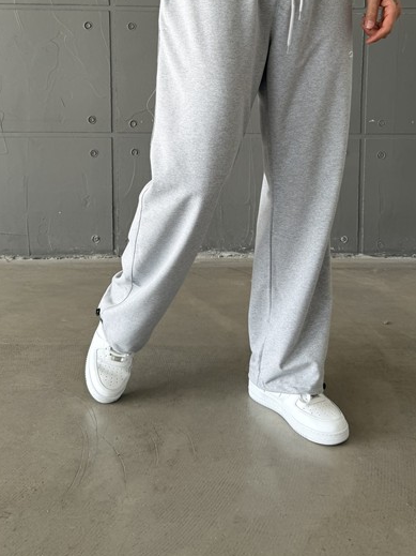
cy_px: 141
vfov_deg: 48.3
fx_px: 593
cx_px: 231
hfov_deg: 38.6
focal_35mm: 37
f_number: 1.78
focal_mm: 6.76
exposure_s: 1/304
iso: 80
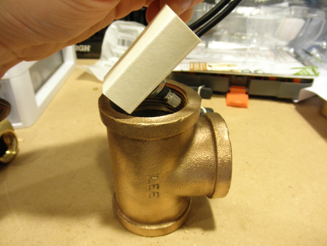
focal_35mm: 28
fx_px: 265
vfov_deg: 49.7
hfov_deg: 63.4
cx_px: 164
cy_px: 123
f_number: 3
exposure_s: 1/8
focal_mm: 5
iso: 200
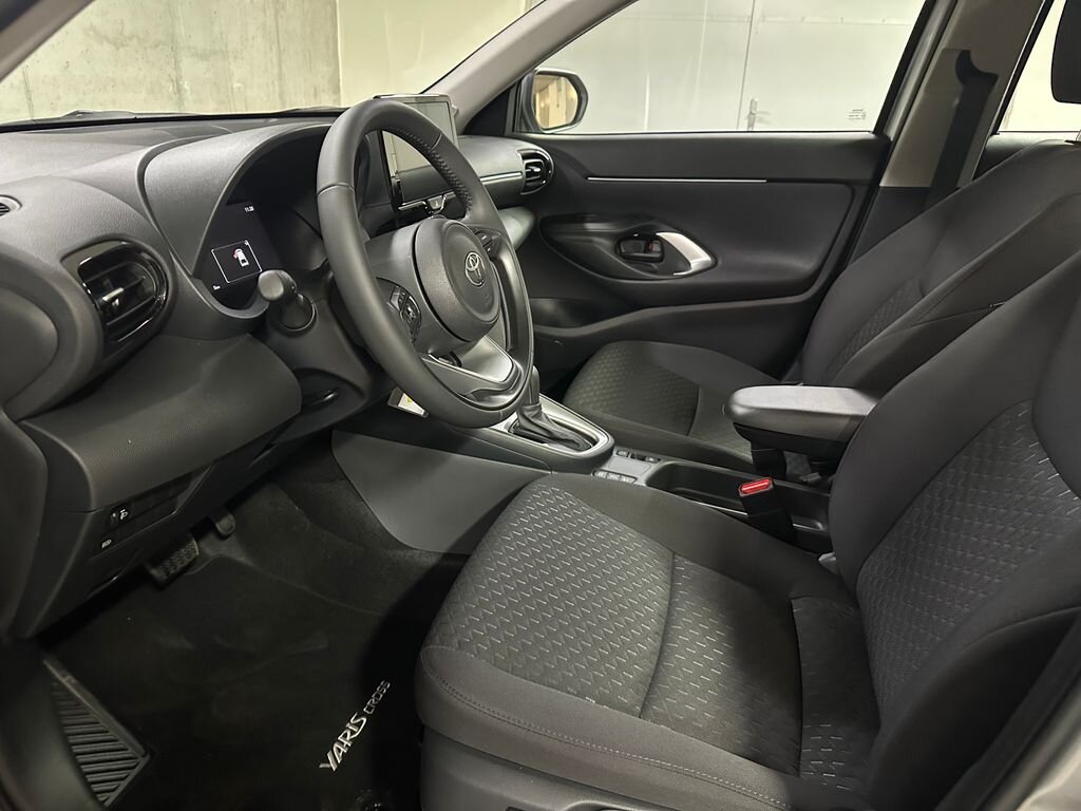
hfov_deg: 71.6
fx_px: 749
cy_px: 406
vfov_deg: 56.8
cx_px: 540
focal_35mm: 24
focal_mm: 6.86
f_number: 1.78
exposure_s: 1/25
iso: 800
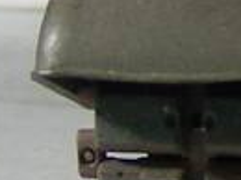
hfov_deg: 6.0
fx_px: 2036
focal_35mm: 293
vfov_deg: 5.0
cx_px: 842
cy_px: -200
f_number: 3.5
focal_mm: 6.3
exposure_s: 1/10.5
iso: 50
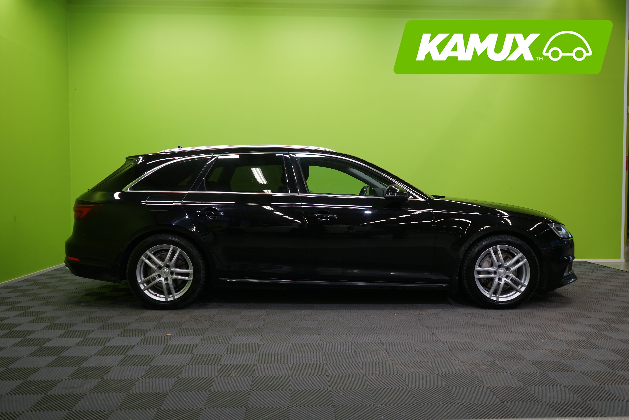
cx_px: 314
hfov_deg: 63.7
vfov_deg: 45.0
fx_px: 507
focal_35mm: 29
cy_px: 210
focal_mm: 29
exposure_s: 1/30
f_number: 5.6
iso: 400
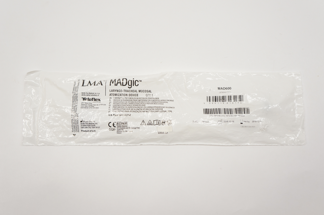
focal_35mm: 36
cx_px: 162
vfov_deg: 36.8
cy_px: 108
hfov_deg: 53.2
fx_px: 324
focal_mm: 24
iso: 400
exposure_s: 1/100
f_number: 5.6
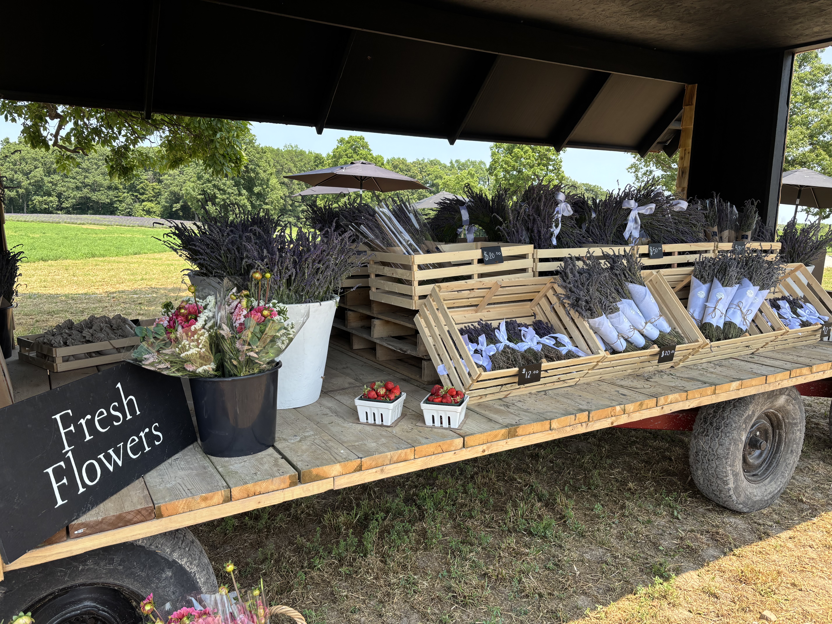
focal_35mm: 26
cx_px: 416
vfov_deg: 53.1
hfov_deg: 67.3
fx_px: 625
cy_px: 312
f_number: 1.6
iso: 50
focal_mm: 5.96
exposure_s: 1/722
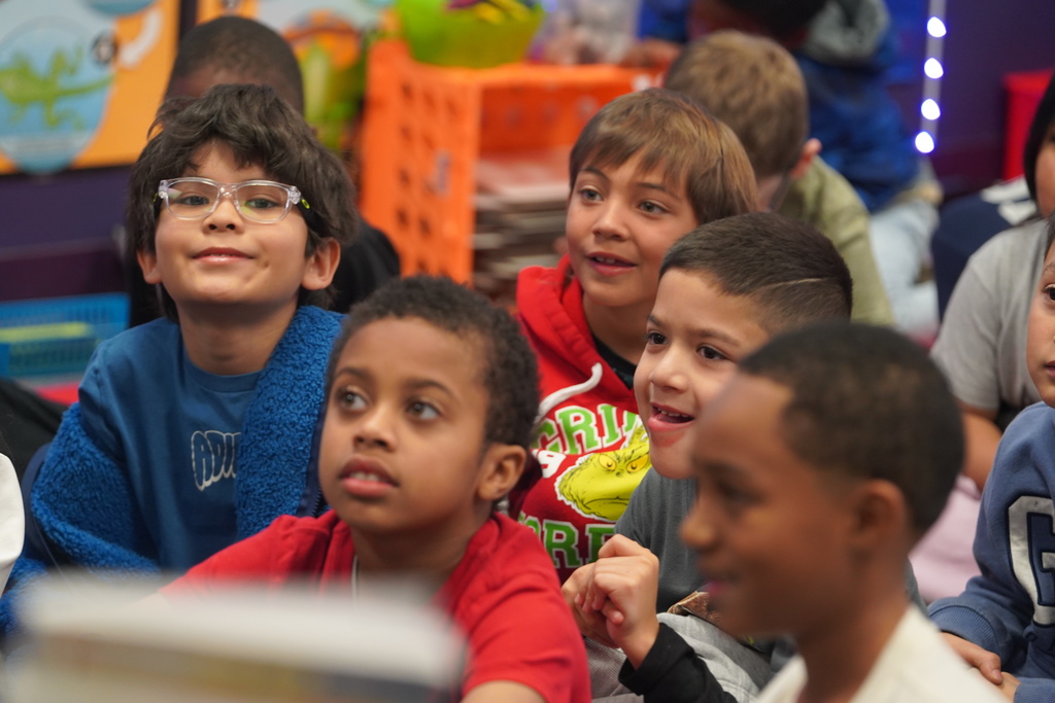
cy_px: 352
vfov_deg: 8.7
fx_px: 4631
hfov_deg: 13.0
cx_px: 528
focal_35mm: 158
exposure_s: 1/160
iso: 2500
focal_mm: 158
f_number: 4
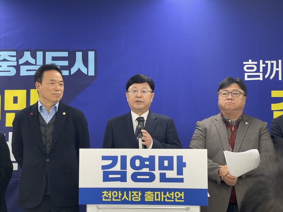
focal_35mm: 64
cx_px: 142
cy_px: 106
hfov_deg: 30.3
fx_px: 523
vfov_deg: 22.9
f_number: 2.2
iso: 160
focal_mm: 7.5
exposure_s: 1/60
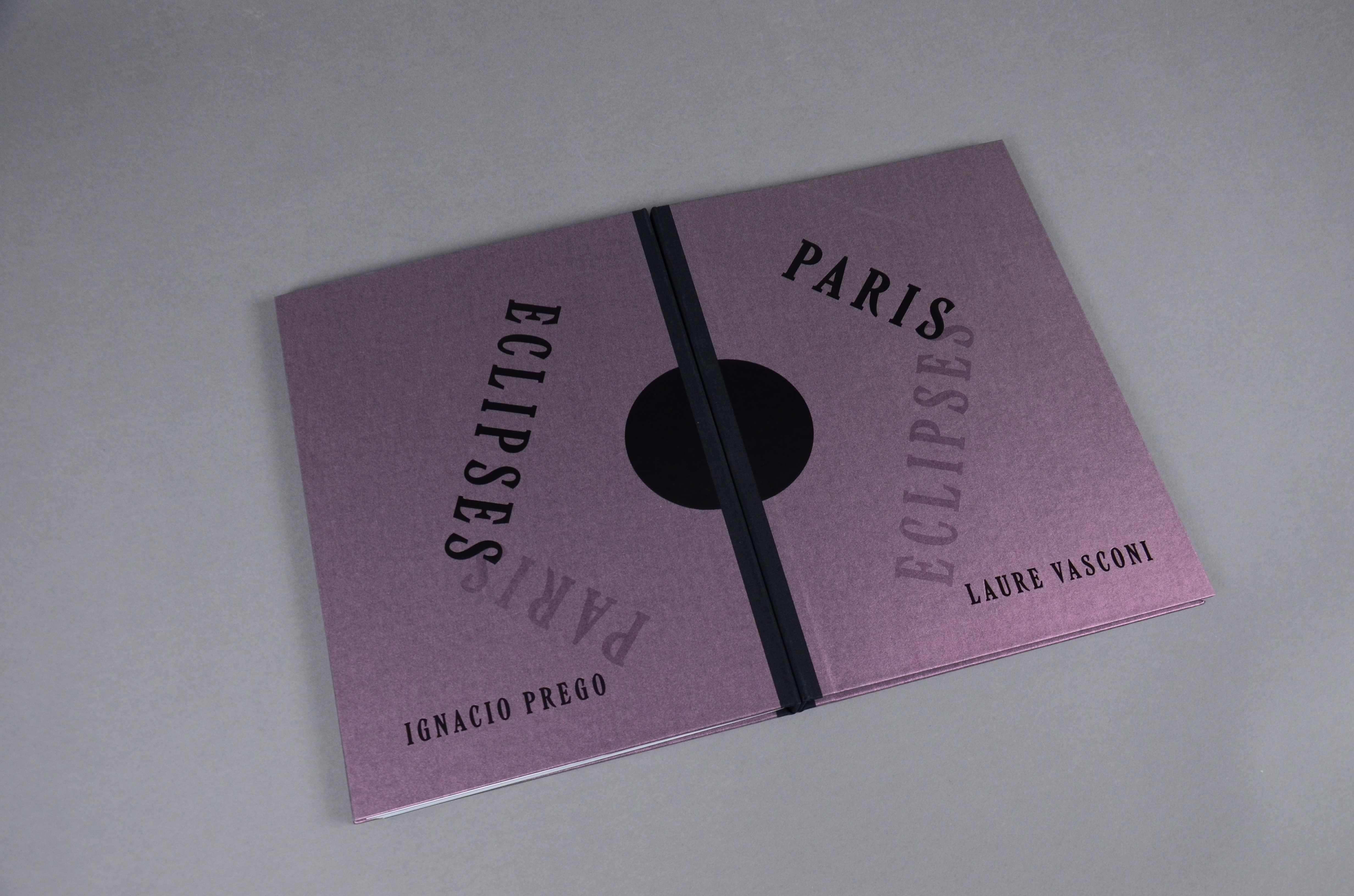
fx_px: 1407
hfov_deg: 51.4
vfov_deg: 35.3
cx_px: 677
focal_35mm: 38
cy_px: 448
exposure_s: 1/50
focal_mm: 25
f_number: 6.3
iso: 800
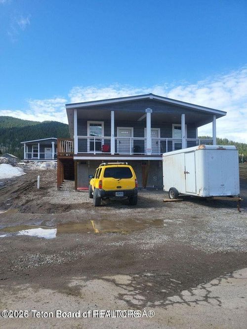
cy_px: 164
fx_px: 228
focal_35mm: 24
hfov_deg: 56.8
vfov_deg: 71.6
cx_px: 124
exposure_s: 1/1667
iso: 50
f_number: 1.8
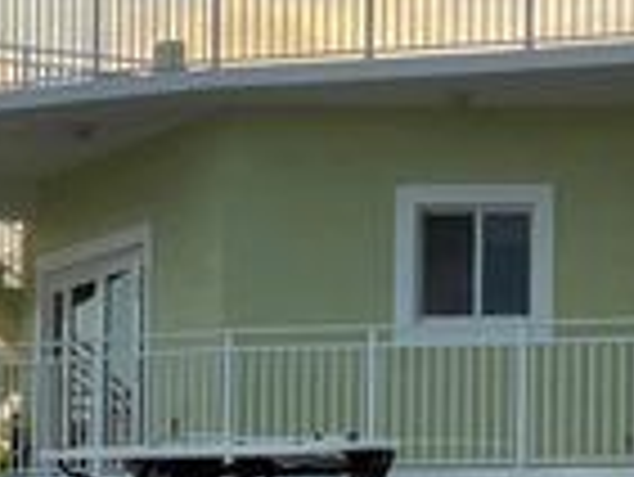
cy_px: 614
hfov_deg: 10.7
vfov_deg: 8.0
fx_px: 3373
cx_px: 369
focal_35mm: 184
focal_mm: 6
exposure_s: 1/1497
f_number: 2
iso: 20
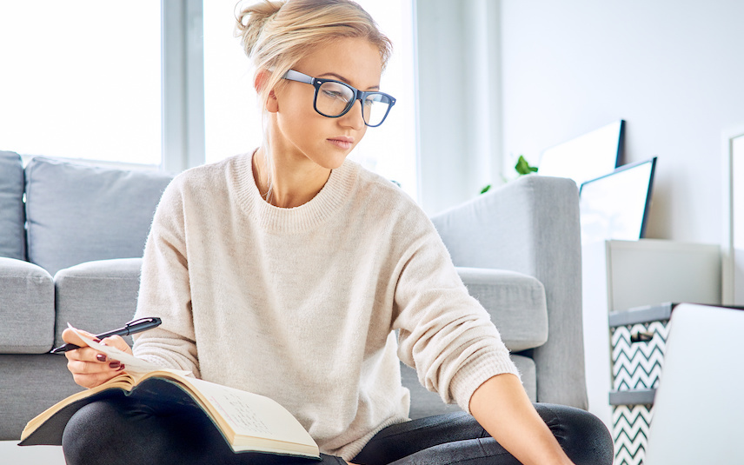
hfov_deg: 40.3
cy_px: 299
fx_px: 1014
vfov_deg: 25.7
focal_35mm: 50
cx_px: 389
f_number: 2.8
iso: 320
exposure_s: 1/125
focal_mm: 35
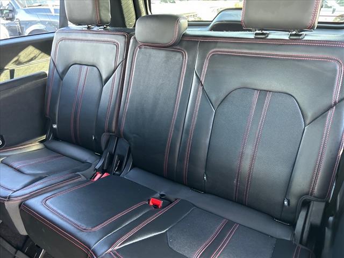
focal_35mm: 26
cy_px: 129
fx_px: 258
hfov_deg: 67.3
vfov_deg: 53.1
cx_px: 172
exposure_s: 1/58
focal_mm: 5.7
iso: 500
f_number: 1.5
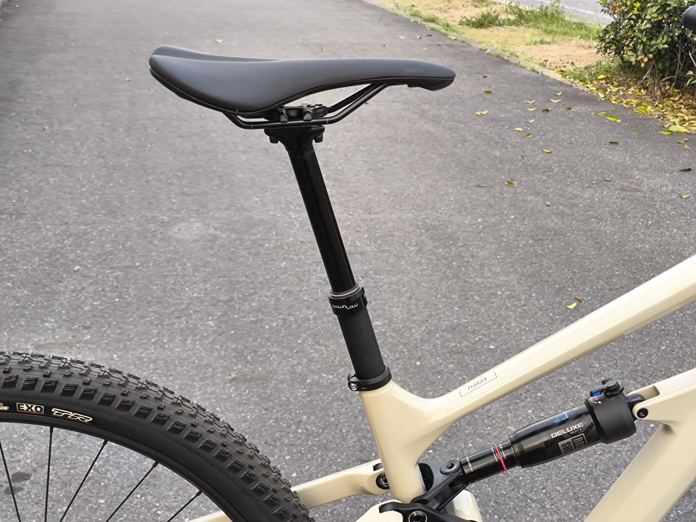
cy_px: 261
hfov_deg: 38.2
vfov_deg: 29.1
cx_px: 348
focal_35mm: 50
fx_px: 1005
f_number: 1.9
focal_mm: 7.1
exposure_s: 1/100
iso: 125
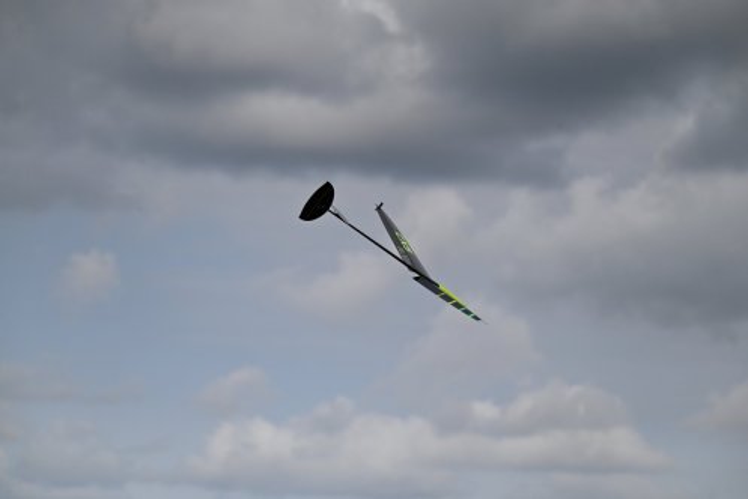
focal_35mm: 185
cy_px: 250
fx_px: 3846
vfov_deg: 7.4
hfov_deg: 11.1
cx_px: 374
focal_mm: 185
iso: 640
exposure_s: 1/8000
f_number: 6.3
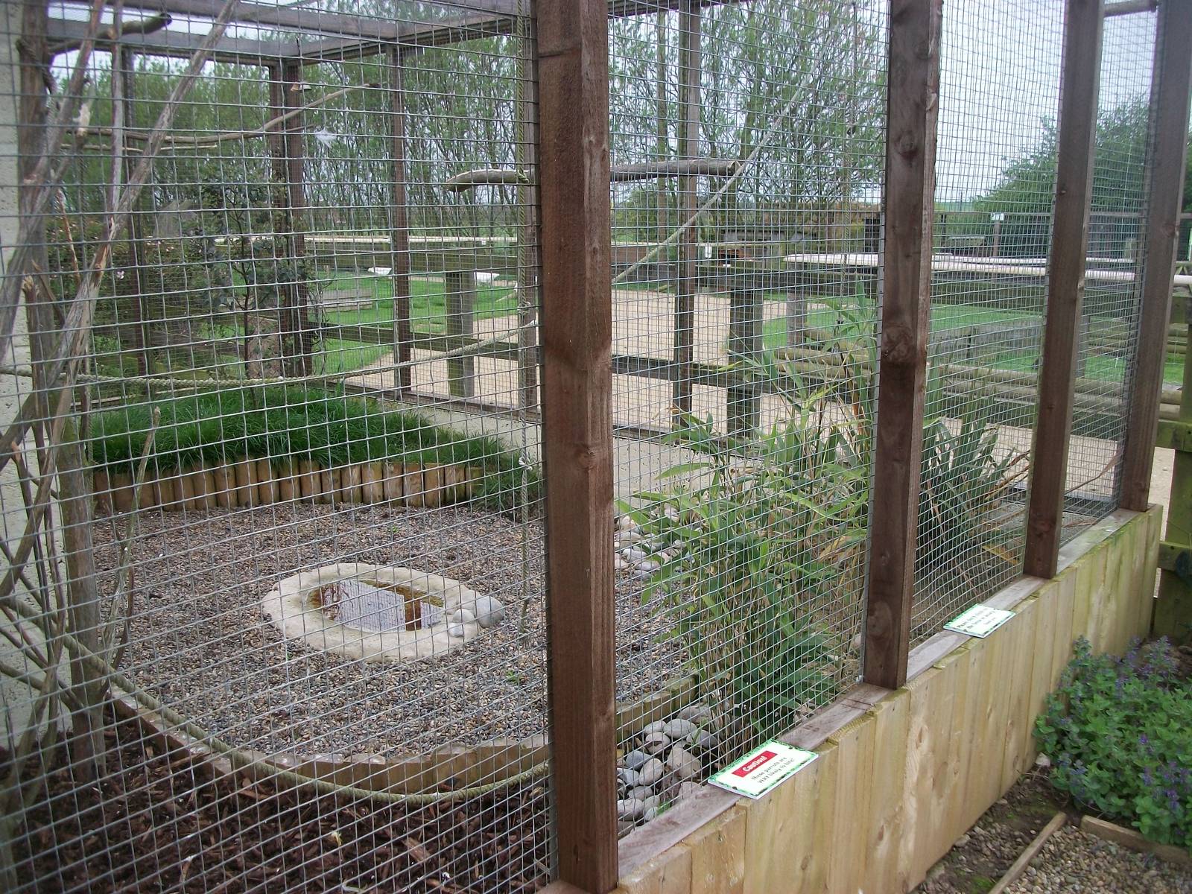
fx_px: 1102
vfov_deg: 44.2
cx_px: 596
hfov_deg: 56.8
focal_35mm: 32
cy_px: 447
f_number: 2.9
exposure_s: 1/200
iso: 80
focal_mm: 5.7
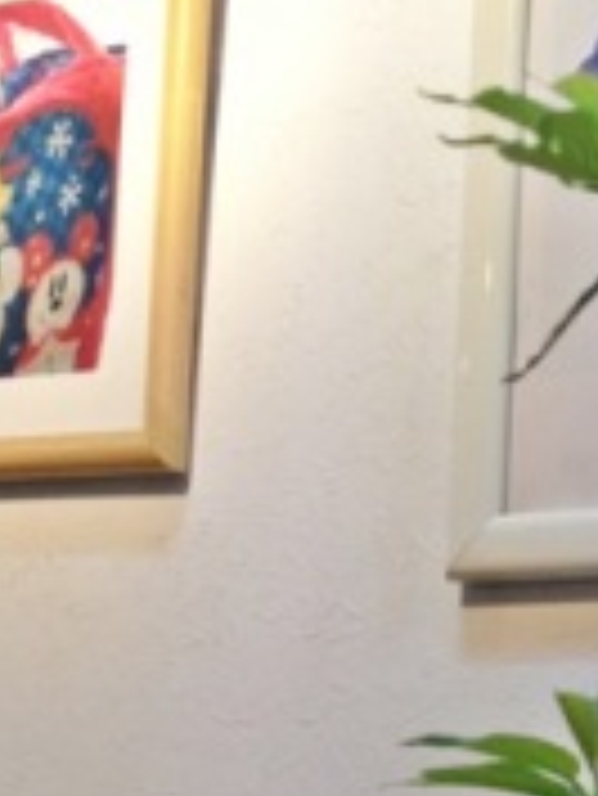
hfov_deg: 14.3
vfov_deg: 18.4
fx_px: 2278
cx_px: 803
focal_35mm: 99
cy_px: 1048
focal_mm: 4.28
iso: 50
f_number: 2.4
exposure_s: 1/40
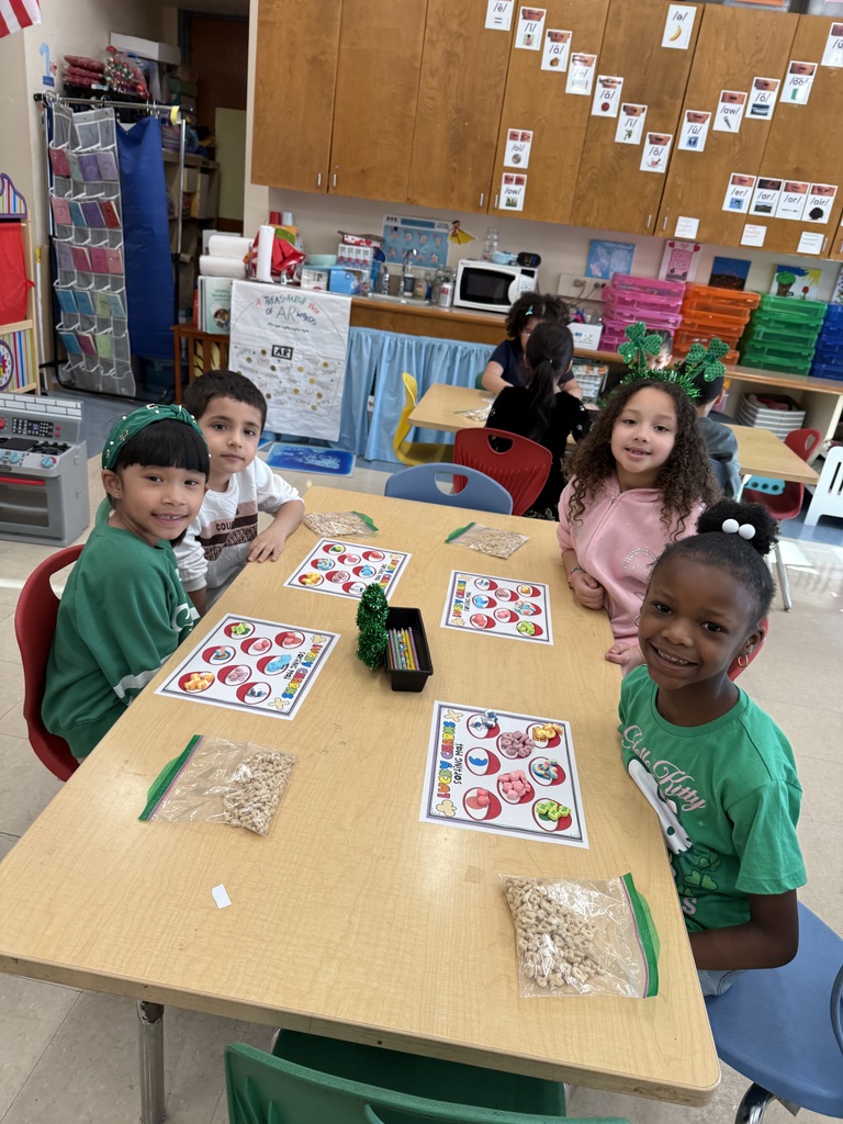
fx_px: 779
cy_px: 562
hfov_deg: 56.8
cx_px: 422
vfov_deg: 71.6
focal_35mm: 24
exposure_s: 1/121
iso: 80
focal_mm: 6.76
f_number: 1.78
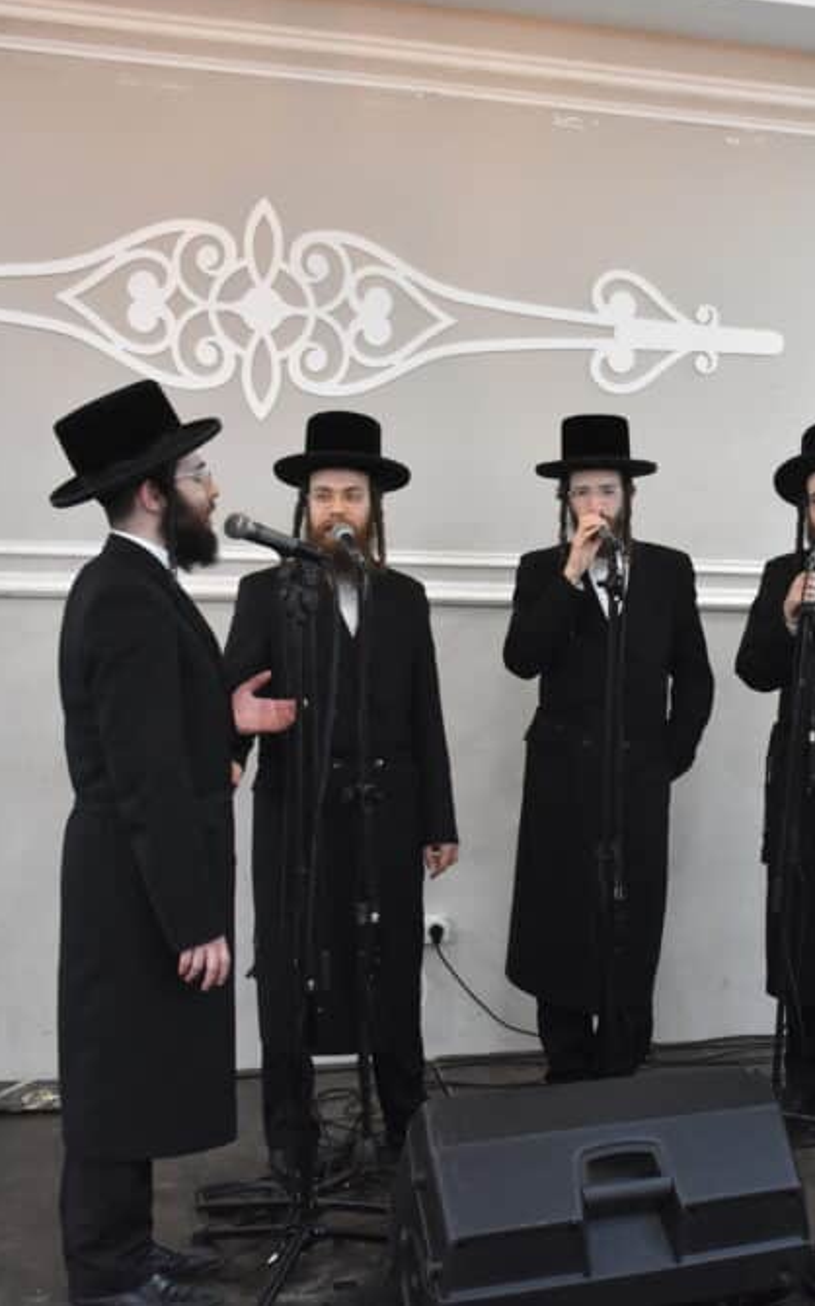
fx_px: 1914
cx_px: 833
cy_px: 642
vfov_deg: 37.7
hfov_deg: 23.0
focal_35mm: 54
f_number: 5.6
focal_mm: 23
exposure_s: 1/80
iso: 1600
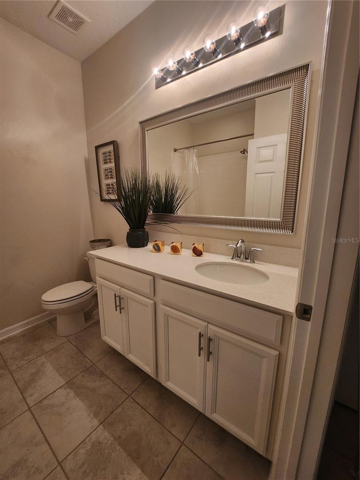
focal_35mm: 13
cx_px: 180
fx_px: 180
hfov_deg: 89.9
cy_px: 240
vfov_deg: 106.2
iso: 160
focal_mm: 1.7
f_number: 2.2
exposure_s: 1/60
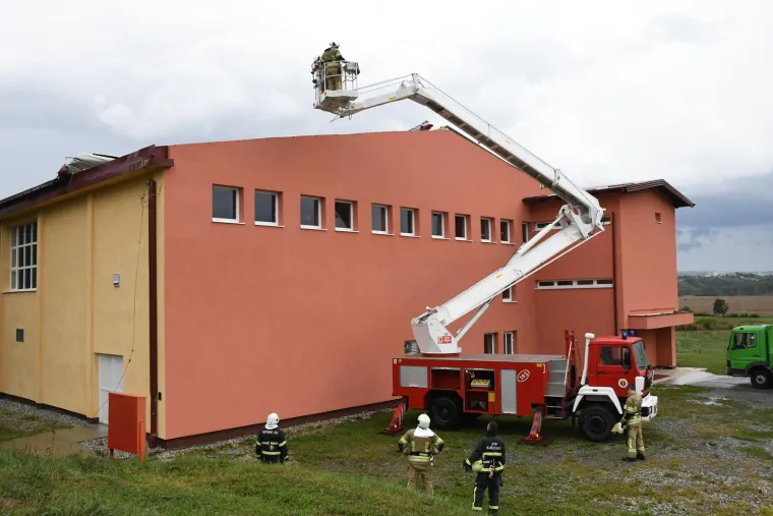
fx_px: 644
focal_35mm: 30
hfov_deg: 61.9
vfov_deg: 43.6
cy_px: 258
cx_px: 386
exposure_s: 1/640
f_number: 5.6
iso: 1600
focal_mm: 20
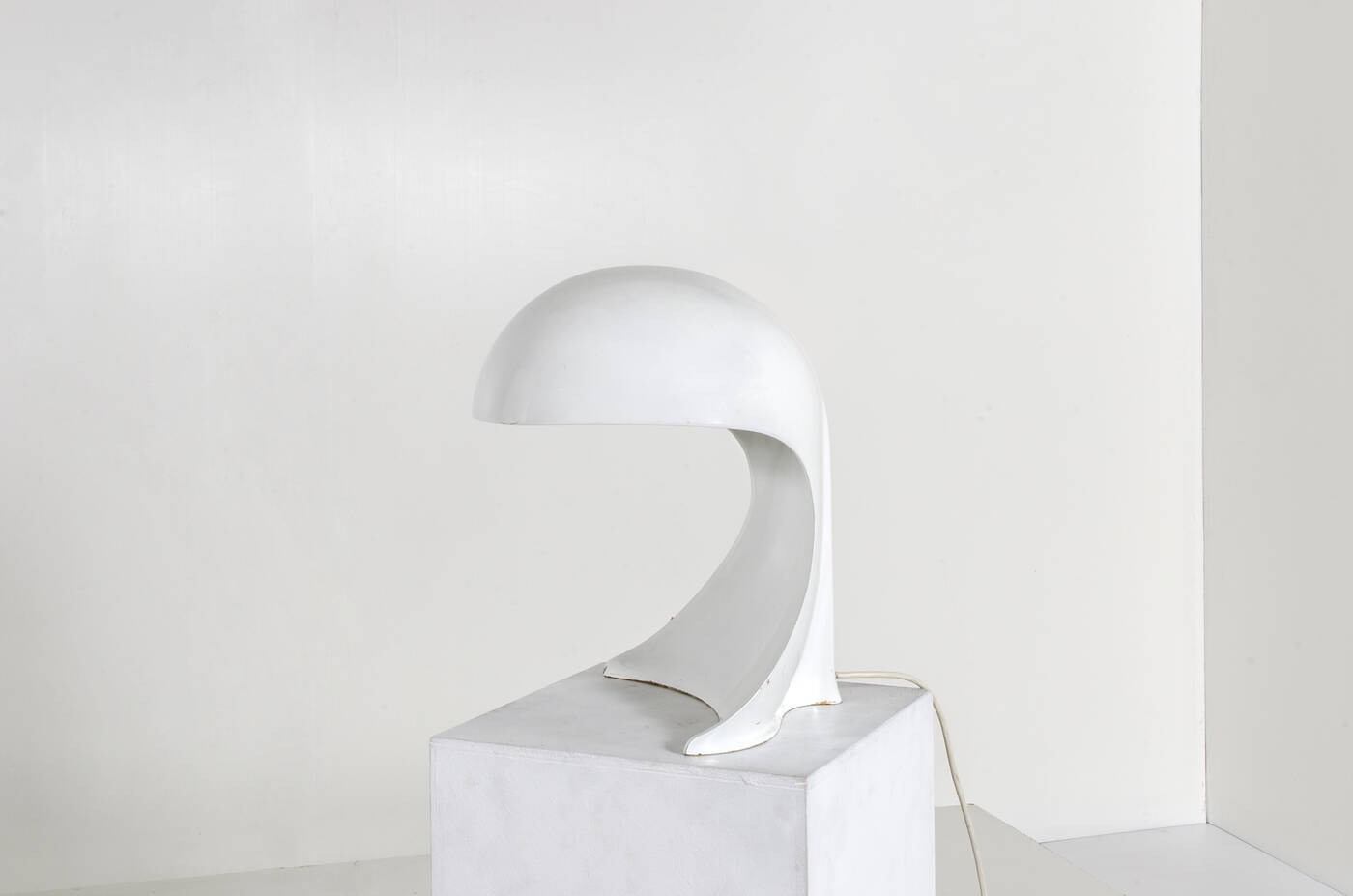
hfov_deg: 37.9
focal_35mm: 52
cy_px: 448
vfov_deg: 25.6
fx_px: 1969
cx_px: 676
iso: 125
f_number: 18
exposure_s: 1/160
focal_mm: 35
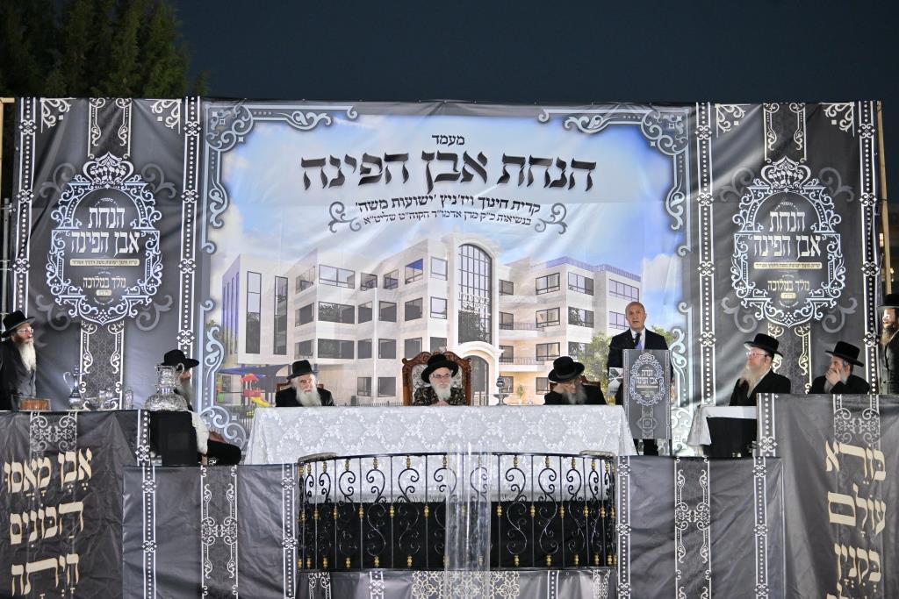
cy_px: 300
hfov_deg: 28.8
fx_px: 1748
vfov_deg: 19.5
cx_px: 450
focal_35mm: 70
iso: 1250
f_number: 2.8
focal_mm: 70
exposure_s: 1/160
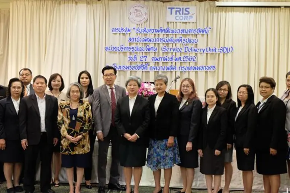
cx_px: 145
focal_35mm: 47
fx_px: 379
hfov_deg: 41.9
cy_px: 96
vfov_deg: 28.6
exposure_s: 1/15
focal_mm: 31
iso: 2500
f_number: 4.7
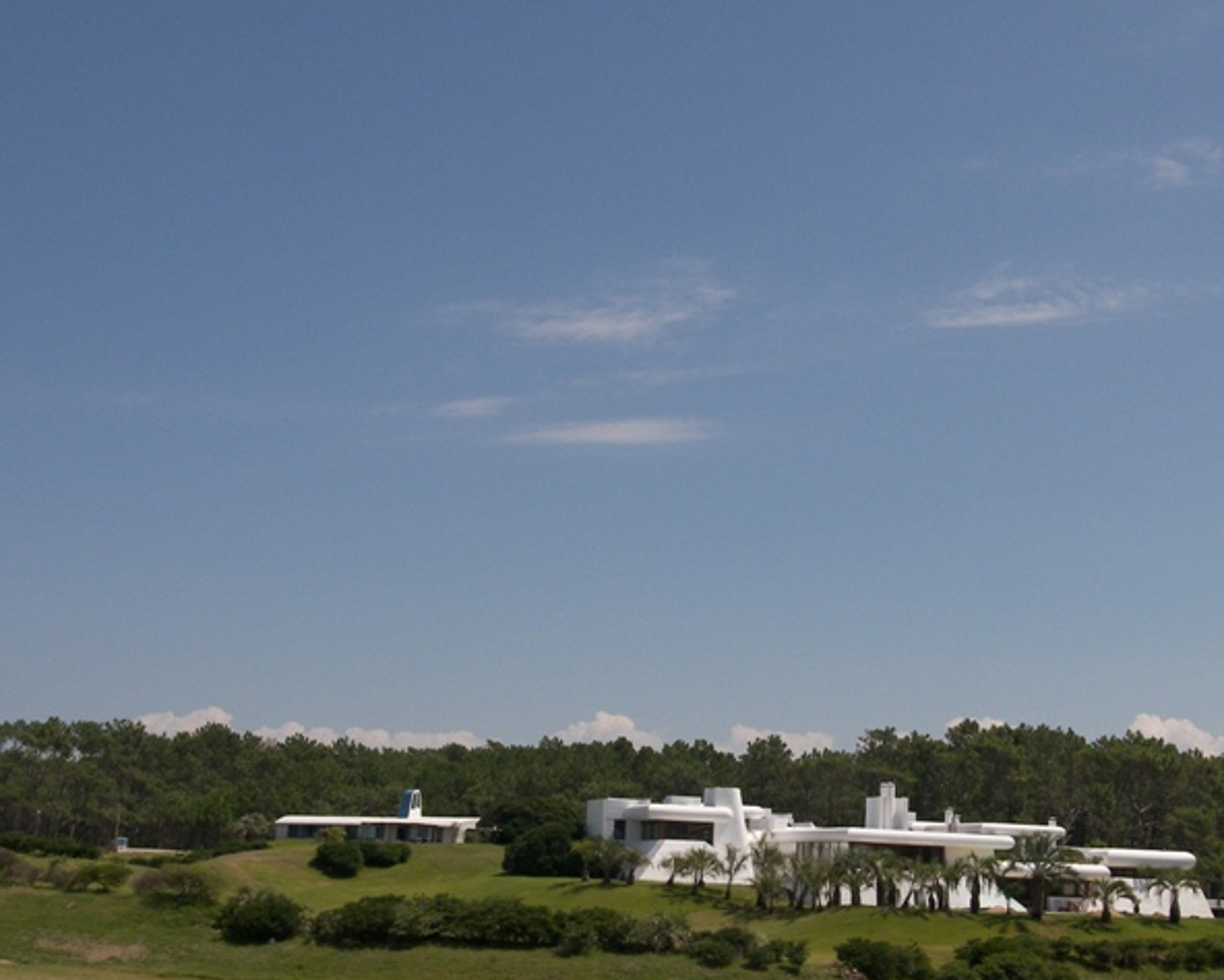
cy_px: 548
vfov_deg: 24.6
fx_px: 2247
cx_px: 672
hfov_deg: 30.5
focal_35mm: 62
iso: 100
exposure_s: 1/3200
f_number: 3.6
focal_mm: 9.8
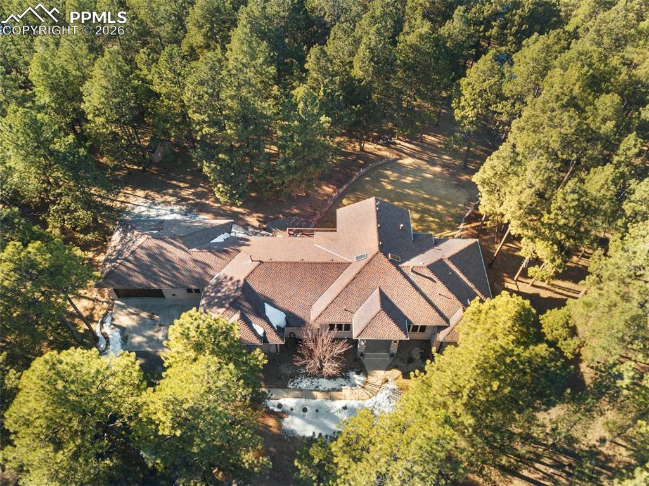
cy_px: 243
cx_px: 324
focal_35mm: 26
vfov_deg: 53.0
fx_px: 487
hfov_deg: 67.4
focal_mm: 4.73
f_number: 2.2
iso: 100
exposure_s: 1/30
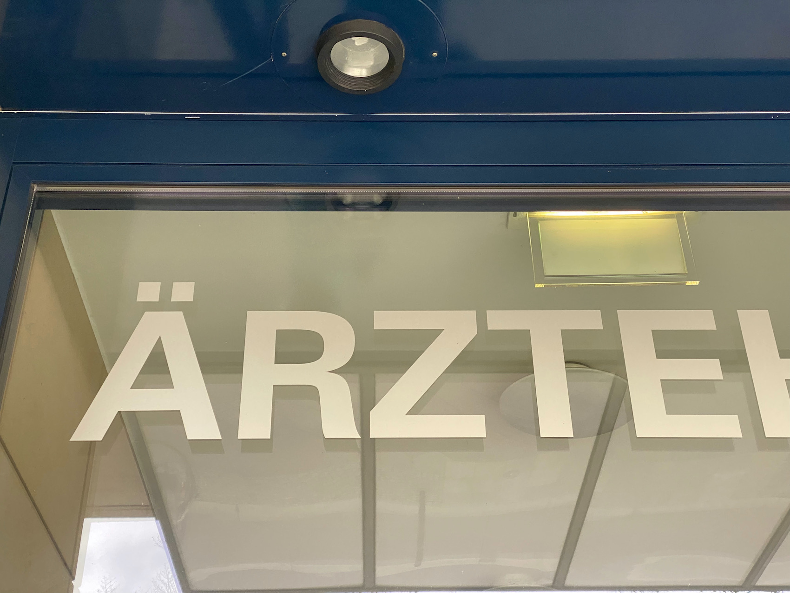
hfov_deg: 36.8
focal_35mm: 52
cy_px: 296
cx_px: 395
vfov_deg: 28.0
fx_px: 1187
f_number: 2
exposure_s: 1/121
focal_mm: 6
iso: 160
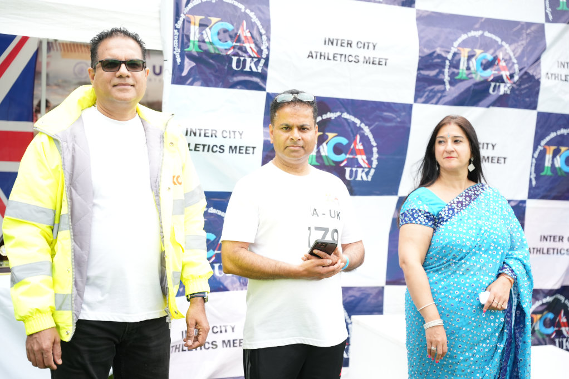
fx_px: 830
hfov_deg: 37.9
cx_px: 284
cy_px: 190
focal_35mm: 52
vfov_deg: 25.7
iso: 400
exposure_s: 1/500
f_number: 2.8
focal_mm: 52.5
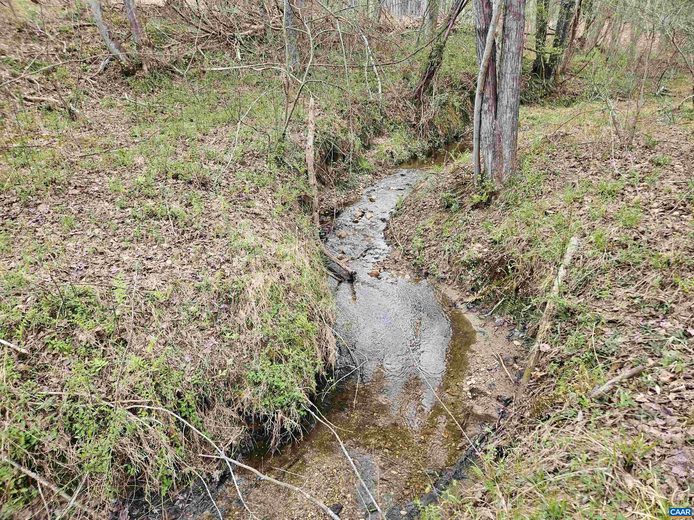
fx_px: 461
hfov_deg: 73.9
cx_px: 347
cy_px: 260
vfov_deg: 58.9
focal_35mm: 23
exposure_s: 1/180
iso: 50
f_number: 1.8
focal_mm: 5.4
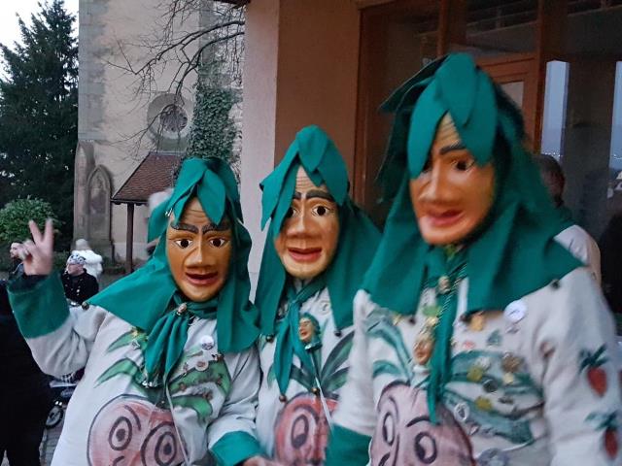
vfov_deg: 53.1
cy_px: 233
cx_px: 311
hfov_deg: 67.3
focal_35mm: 26
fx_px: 467
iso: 800
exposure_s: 1/10
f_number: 1.7
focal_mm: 4.2
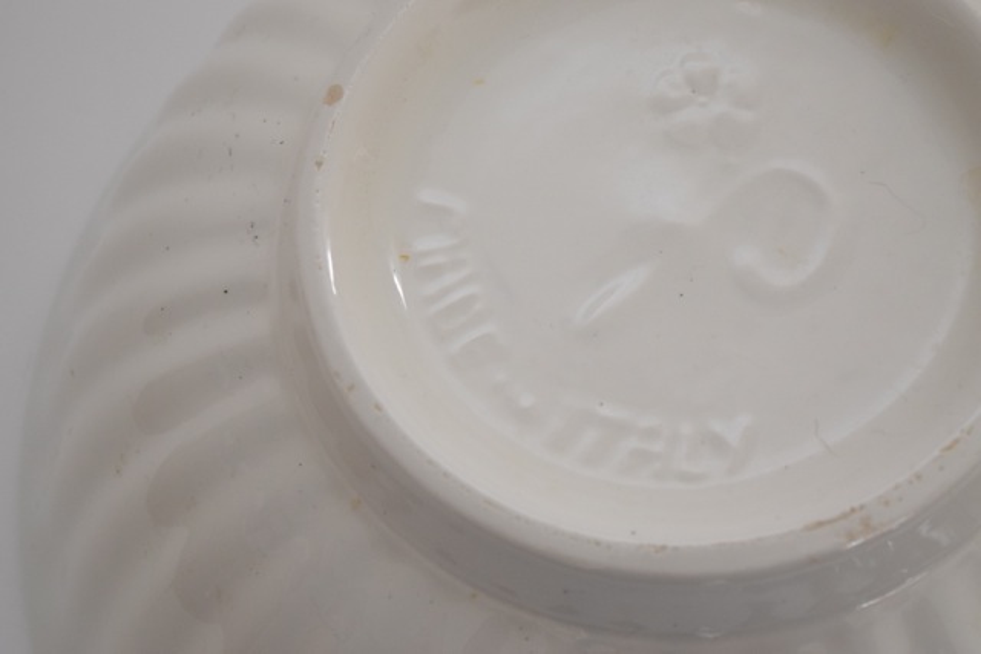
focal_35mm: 82
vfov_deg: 16.6
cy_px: 327
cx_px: 490
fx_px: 2248
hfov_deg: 24.6
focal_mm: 55
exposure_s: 1/125
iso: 1600
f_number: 5.6
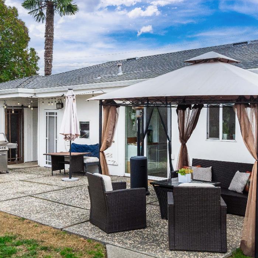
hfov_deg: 40.5
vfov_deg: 40.9
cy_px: 114
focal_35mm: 41
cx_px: 88
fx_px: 345
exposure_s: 1/500
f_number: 6.3
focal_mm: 15
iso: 320
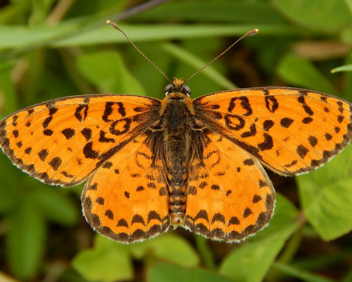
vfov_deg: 14.0
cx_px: 178
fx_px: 1146
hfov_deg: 17.5
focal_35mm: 110
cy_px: 141
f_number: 4.5
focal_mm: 18.7
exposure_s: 1/200
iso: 125
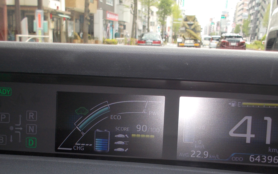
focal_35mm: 47
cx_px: 154
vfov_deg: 26.9
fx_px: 356
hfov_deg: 42.6
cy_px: 138
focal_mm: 4.1
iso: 80
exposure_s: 1/100
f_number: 3.3
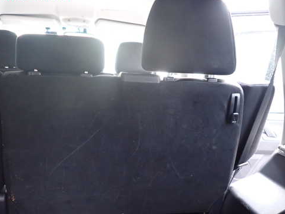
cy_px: 120
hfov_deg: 58.3
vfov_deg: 45.3
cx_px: 135
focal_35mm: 31
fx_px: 255
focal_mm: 4.5
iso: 800
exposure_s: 1/25
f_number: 2
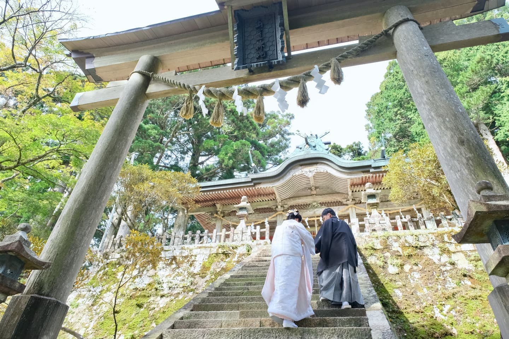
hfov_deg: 73.8
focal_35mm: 24
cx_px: 254
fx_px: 339
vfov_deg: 53.1
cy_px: 170
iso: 1600
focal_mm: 16
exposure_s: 1/160
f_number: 6.4
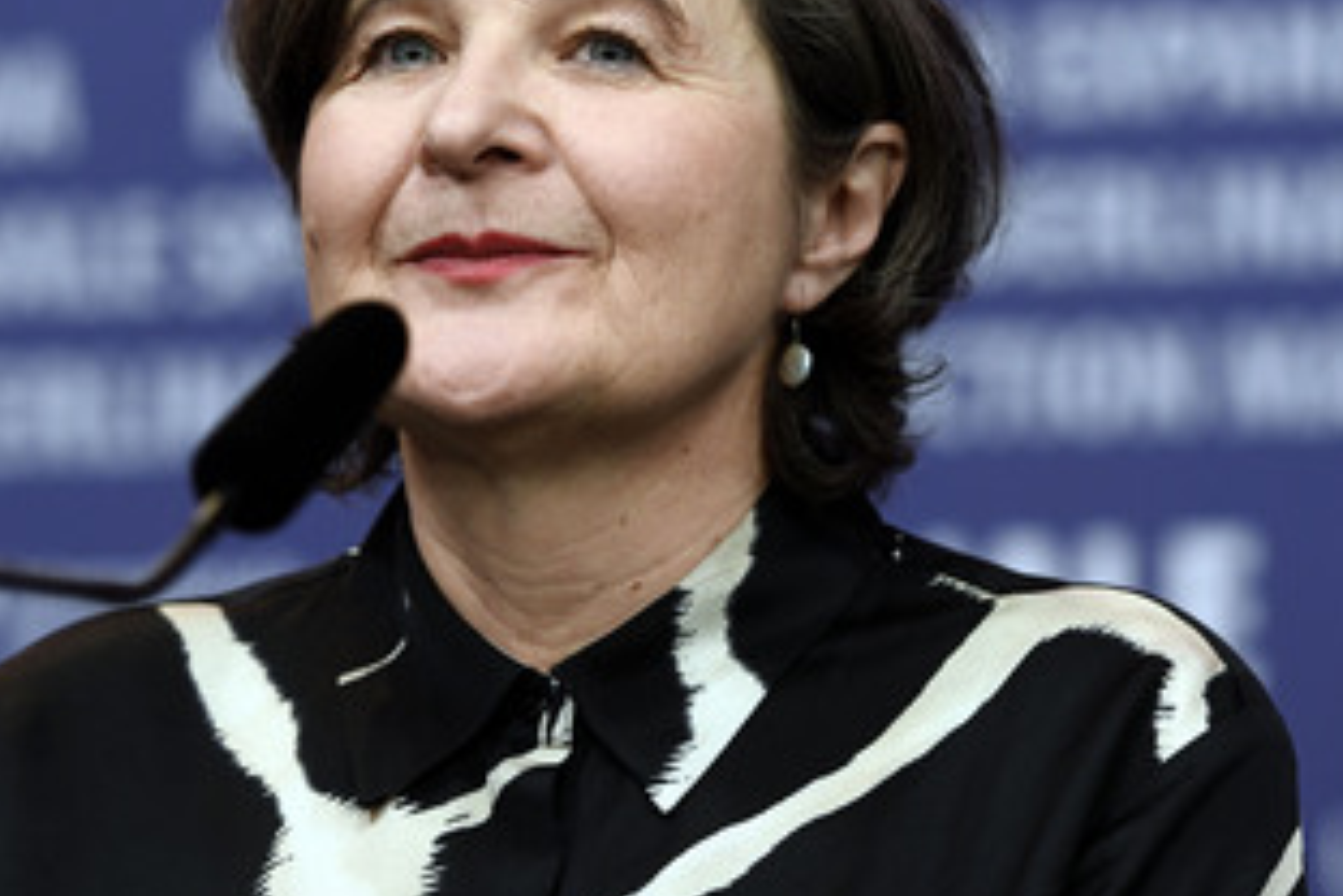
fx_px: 8617
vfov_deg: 5.9
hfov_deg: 8.9
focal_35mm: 231
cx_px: 583
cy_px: 293
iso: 1000
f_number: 3.5
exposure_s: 1/250
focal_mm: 160
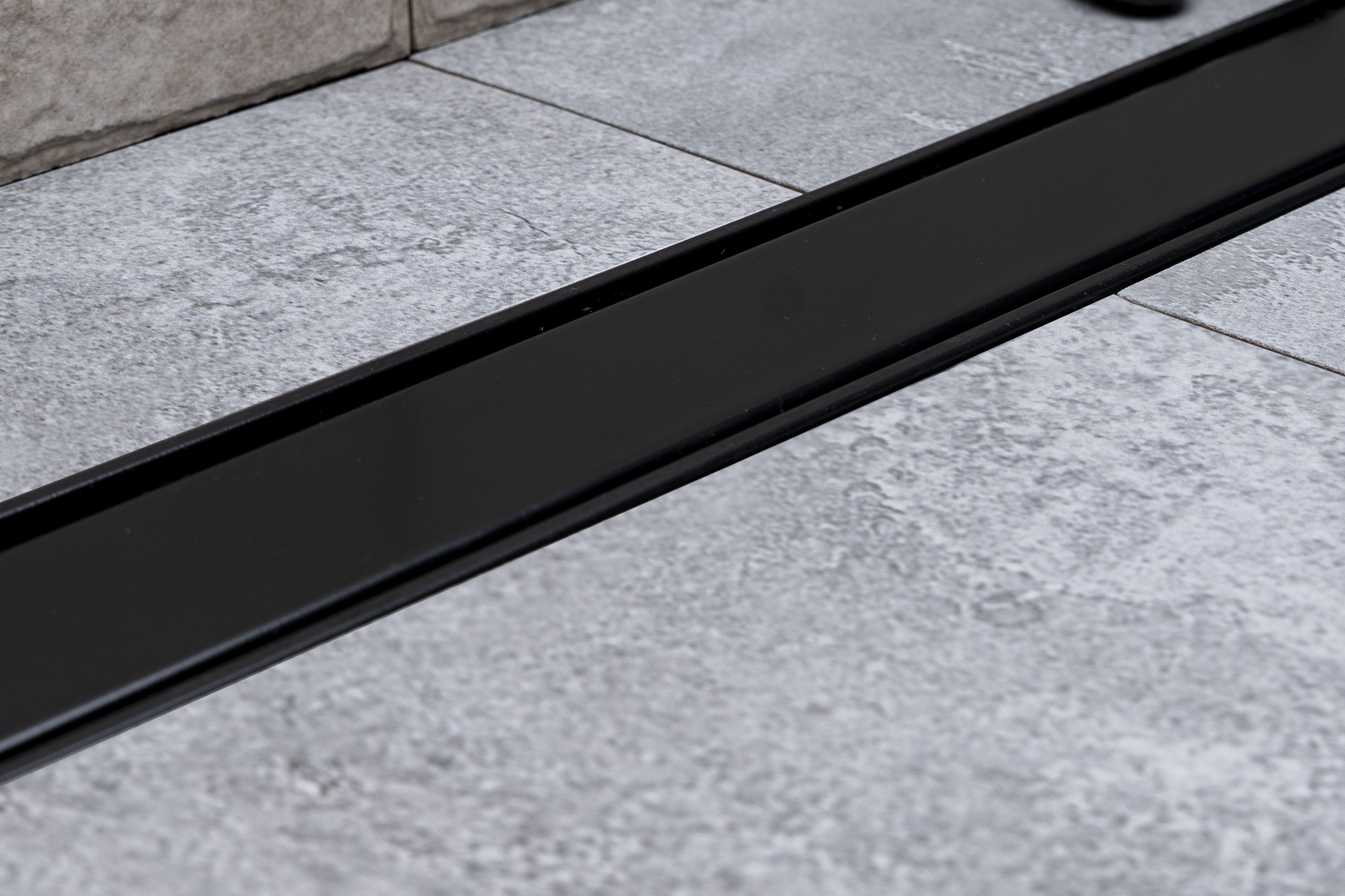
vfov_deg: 13.2
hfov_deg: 19.8
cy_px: 154
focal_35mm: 103
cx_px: 568
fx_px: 3848
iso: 100
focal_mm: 44
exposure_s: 1/160
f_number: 6.3
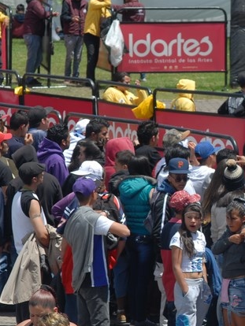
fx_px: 3318
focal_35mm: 352
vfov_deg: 5.6
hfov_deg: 4.2
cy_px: 178
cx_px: 279
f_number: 7.1
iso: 100
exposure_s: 1/250
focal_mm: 116
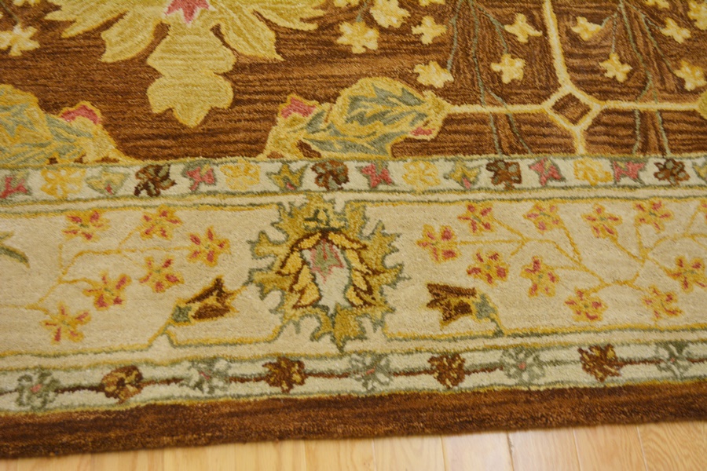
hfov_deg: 37.9
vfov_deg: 25.8
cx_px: 354
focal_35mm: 52
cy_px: 236
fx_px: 1031
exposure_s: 1/40
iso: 800
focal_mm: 35
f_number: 5
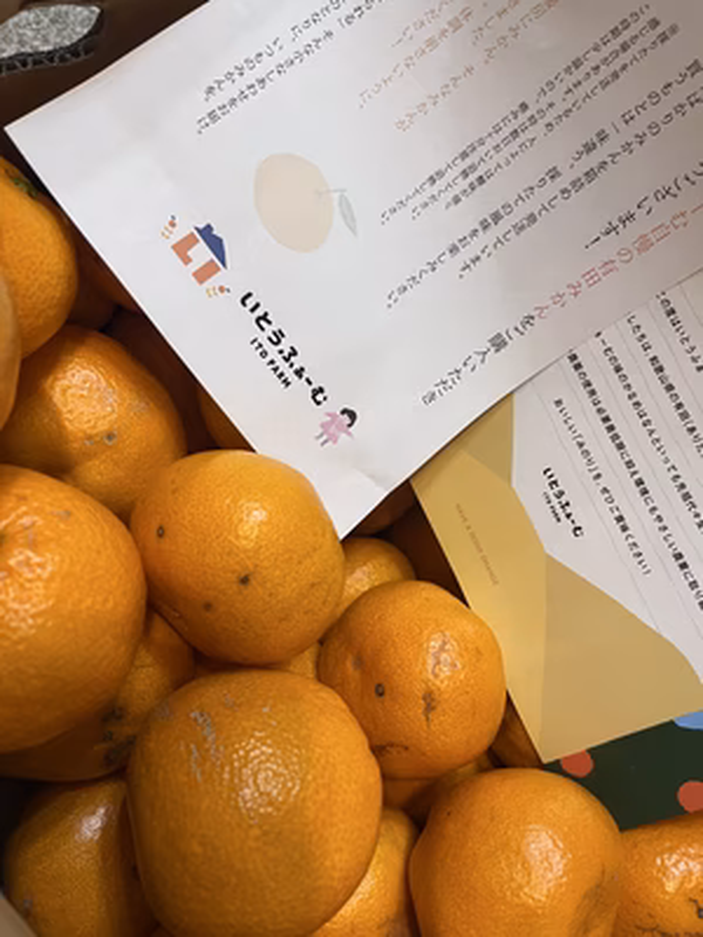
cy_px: 468
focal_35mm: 26
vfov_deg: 67.3
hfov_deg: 53.1
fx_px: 704
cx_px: 352
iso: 160
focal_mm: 5.1
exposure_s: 1/60
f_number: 1.6
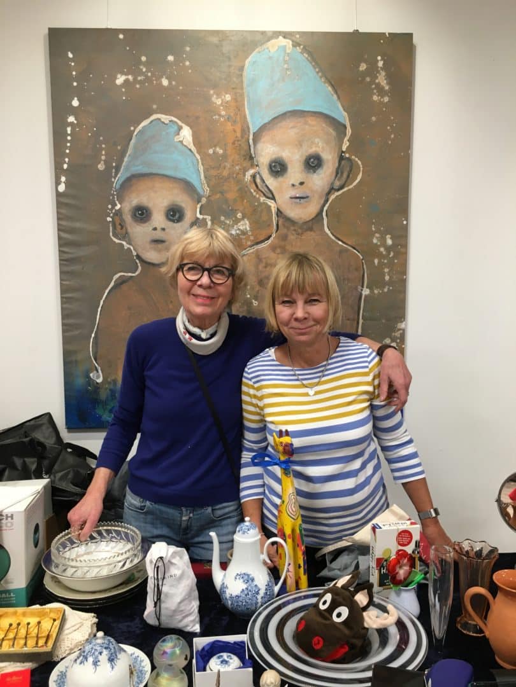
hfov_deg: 48.2
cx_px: 258
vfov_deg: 61.7
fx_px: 576
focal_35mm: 29
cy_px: 344
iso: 100
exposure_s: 1/33
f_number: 2.2
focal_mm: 4.15
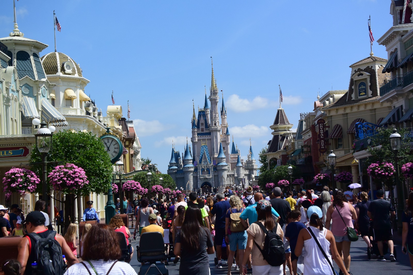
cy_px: 138
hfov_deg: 32.9
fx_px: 700
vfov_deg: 22.3
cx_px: 206
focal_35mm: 61
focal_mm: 22.7
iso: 400
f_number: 5.6
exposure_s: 1/2000
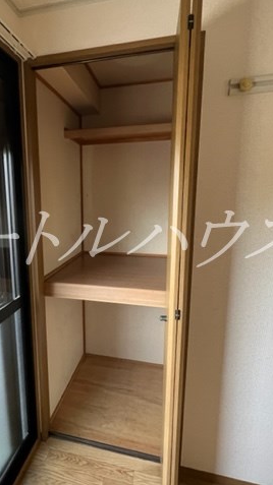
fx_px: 245
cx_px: 97
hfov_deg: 57.3
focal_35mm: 19
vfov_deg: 89.6
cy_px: 242
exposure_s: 1/117
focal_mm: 1.57
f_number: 1.8
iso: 250
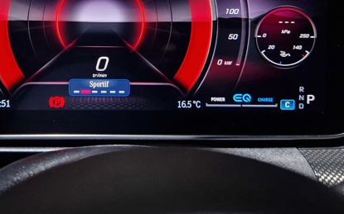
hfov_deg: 41.4
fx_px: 440
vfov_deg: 26.4
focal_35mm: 47
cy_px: 17
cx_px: 85
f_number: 1.8
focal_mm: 5.4
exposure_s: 1/100
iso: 400
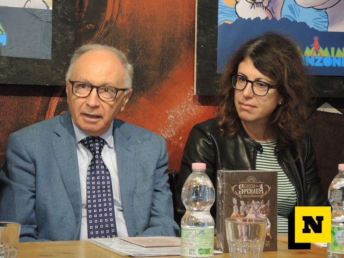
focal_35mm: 105
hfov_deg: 18.7
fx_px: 1043
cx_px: 172
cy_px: 129
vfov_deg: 14.1
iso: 800
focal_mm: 22.1
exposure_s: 1/15
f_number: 3.5
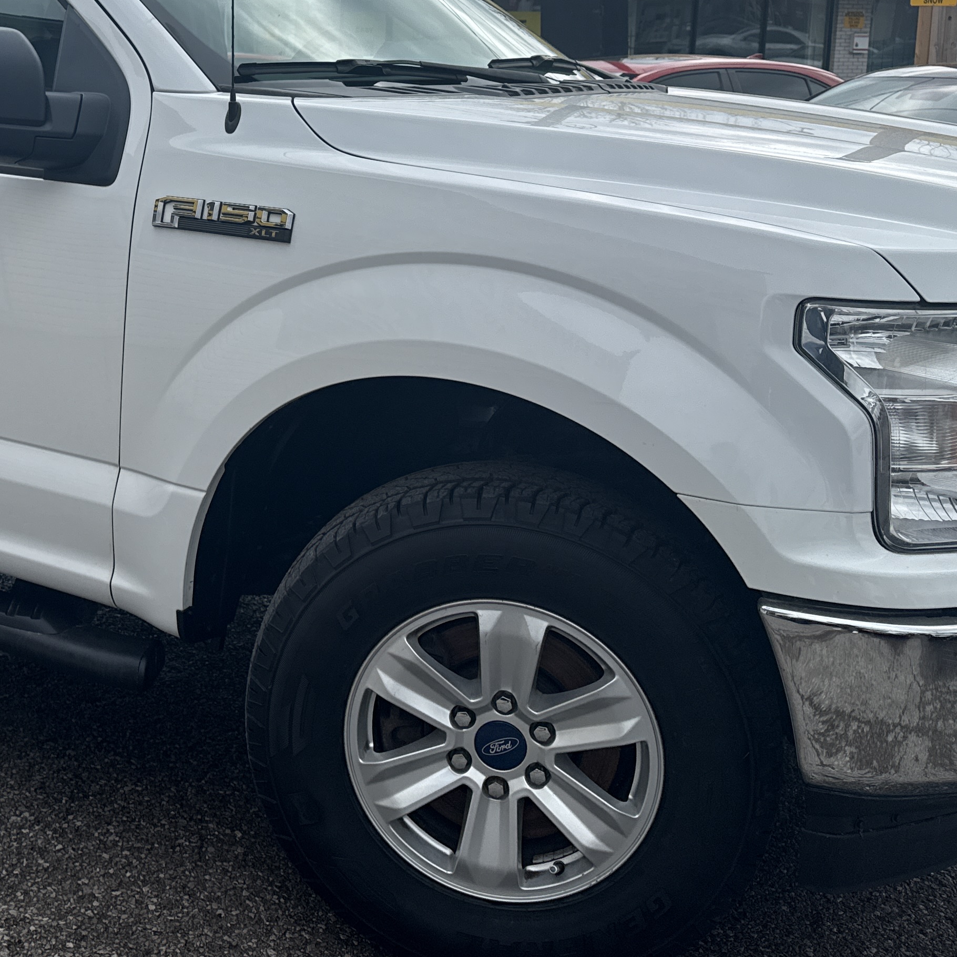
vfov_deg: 35.3
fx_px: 1470
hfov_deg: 34.9
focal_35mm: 47
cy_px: 251
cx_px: 185
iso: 80
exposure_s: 1/6173
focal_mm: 6.76
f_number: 1.78
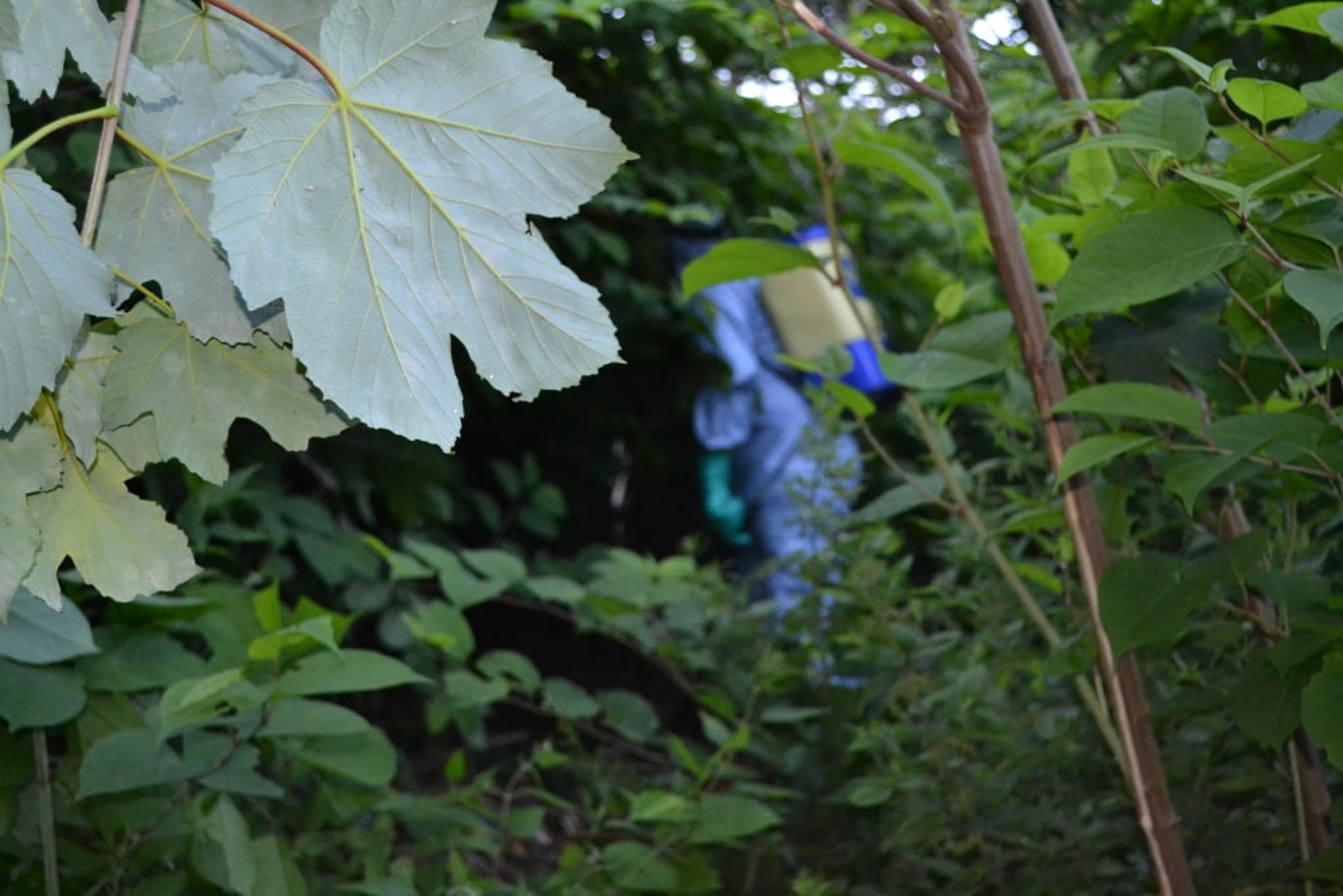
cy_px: 448
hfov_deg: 43.6
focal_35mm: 45
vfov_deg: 29.9
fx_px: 1679
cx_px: 672
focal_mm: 30
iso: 2500
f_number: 4.5
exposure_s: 1/60
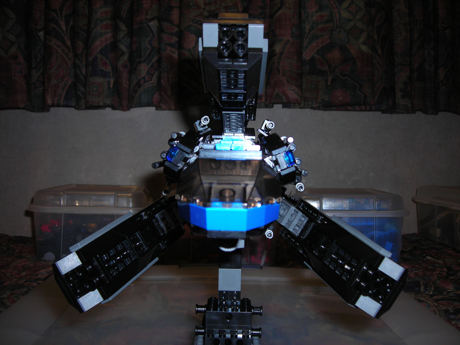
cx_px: 230
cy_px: 172
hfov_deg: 49.0
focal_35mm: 38
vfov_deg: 37.7
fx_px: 505
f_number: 3.2
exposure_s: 1/60.1
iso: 50
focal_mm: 6.3
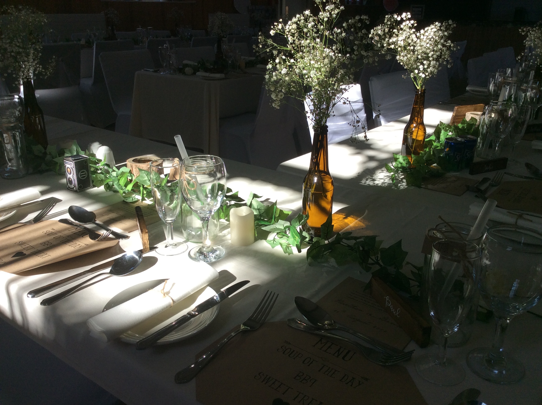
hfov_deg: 56.9
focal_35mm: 32
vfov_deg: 44.1
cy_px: 202
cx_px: 271
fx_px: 500
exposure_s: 1/697
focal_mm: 3.3
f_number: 2.4
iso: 32
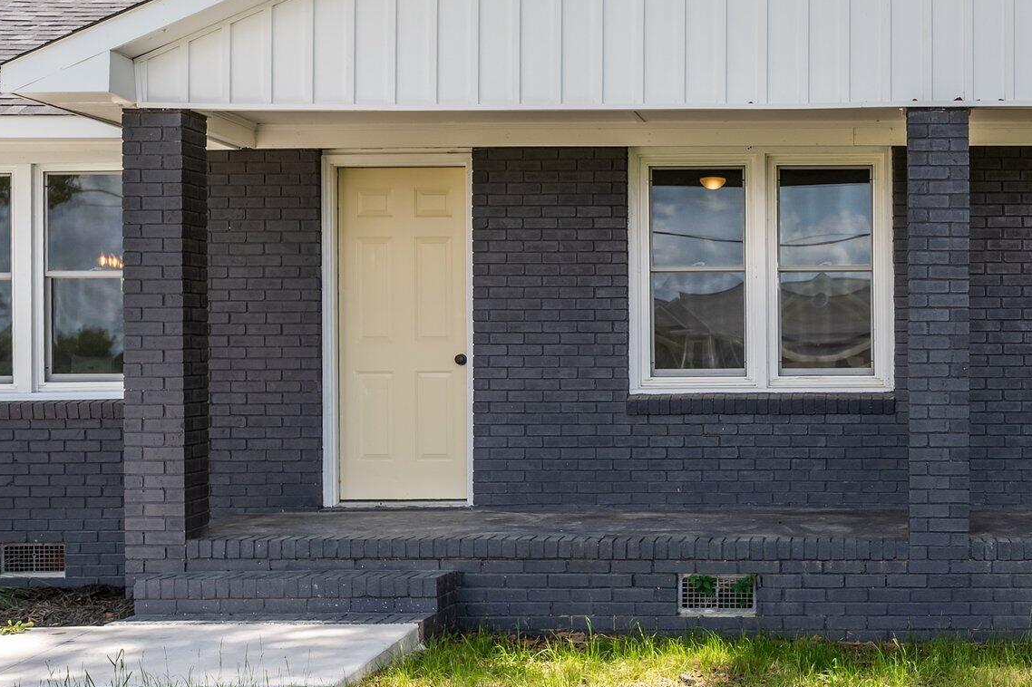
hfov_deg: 35.4
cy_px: 209
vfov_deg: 24.9
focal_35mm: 54
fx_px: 1547
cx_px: 860
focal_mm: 30
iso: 200
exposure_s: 1/320
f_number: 7.1
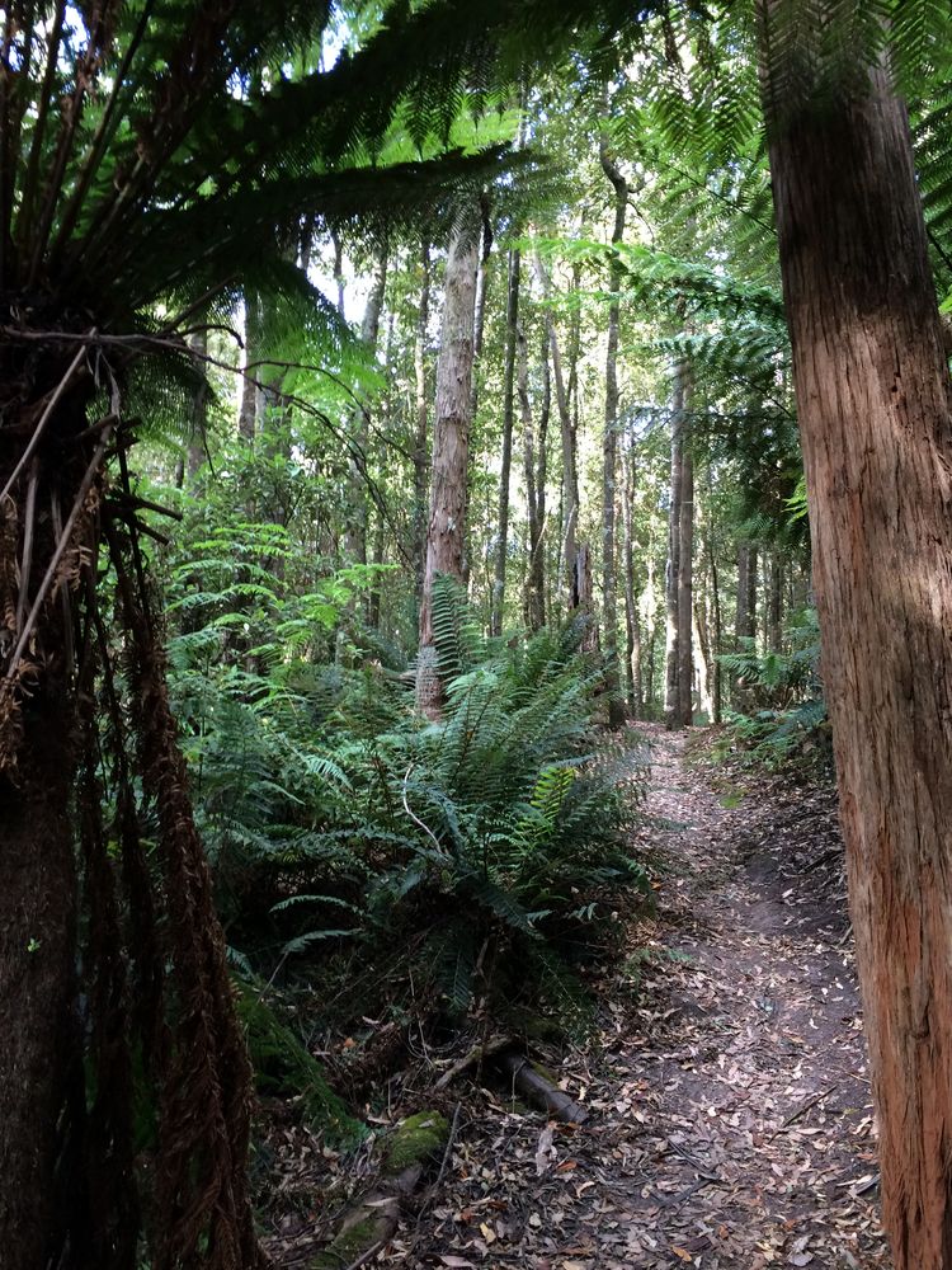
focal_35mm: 29
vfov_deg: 61.7
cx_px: 476
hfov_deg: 48.2
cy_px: 635
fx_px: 1063
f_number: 2.2
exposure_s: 1/33
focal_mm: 4.15
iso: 80
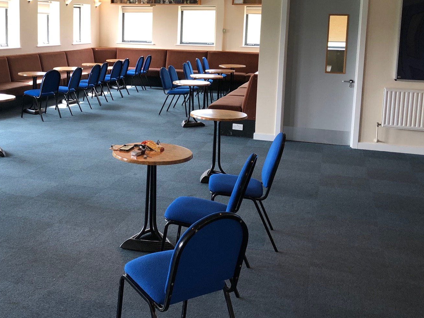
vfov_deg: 33.2
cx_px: 135
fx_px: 527
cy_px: 98
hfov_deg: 43.1
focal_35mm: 43
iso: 25
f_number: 1.8
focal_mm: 3.99
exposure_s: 1/50
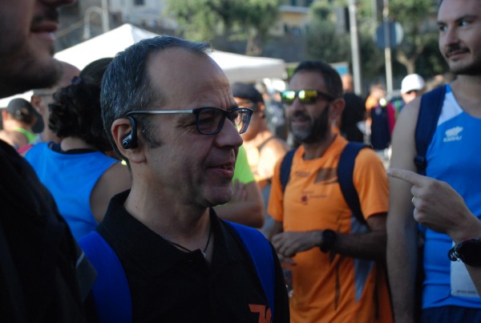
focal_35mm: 75
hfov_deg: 26.9
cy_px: 162
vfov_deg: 18.3
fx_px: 1004
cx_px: 240
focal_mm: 50
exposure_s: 1/1250
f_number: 5
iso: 1000
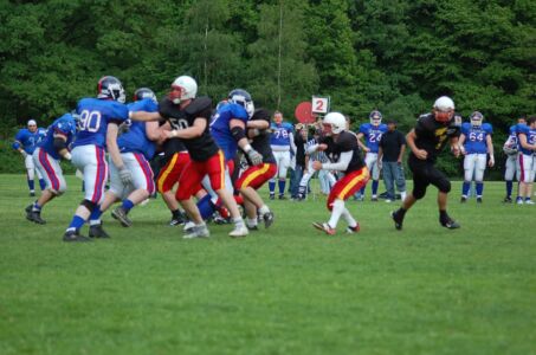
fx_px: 2451
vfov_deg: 8.3
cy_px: 178
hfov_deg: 12.5
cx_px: 268
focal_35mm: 165
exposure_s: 1/1000
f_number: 4.2
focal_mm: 110
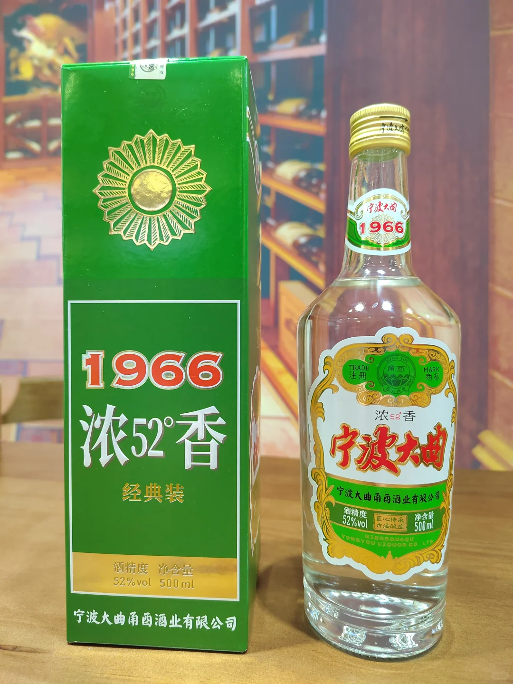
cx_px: 256
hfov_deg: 58.9
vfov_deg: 73.9
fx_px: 454
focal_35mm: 23
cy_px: 342
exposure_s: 1/50
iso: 2244
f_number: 1.9
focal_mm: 5.52
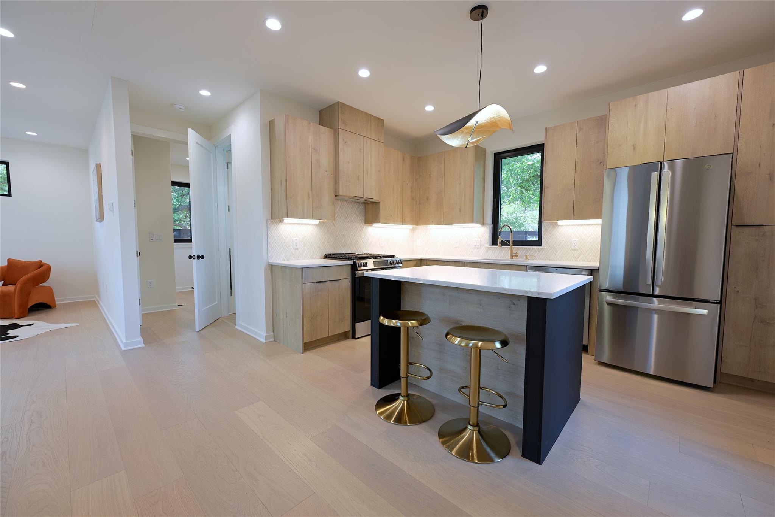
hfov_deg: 104.3
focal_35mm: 14
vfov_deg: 81.2
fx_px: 301
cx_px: 388
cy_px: 258
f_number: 5.6
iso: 100
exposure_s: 1/8
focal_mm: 14
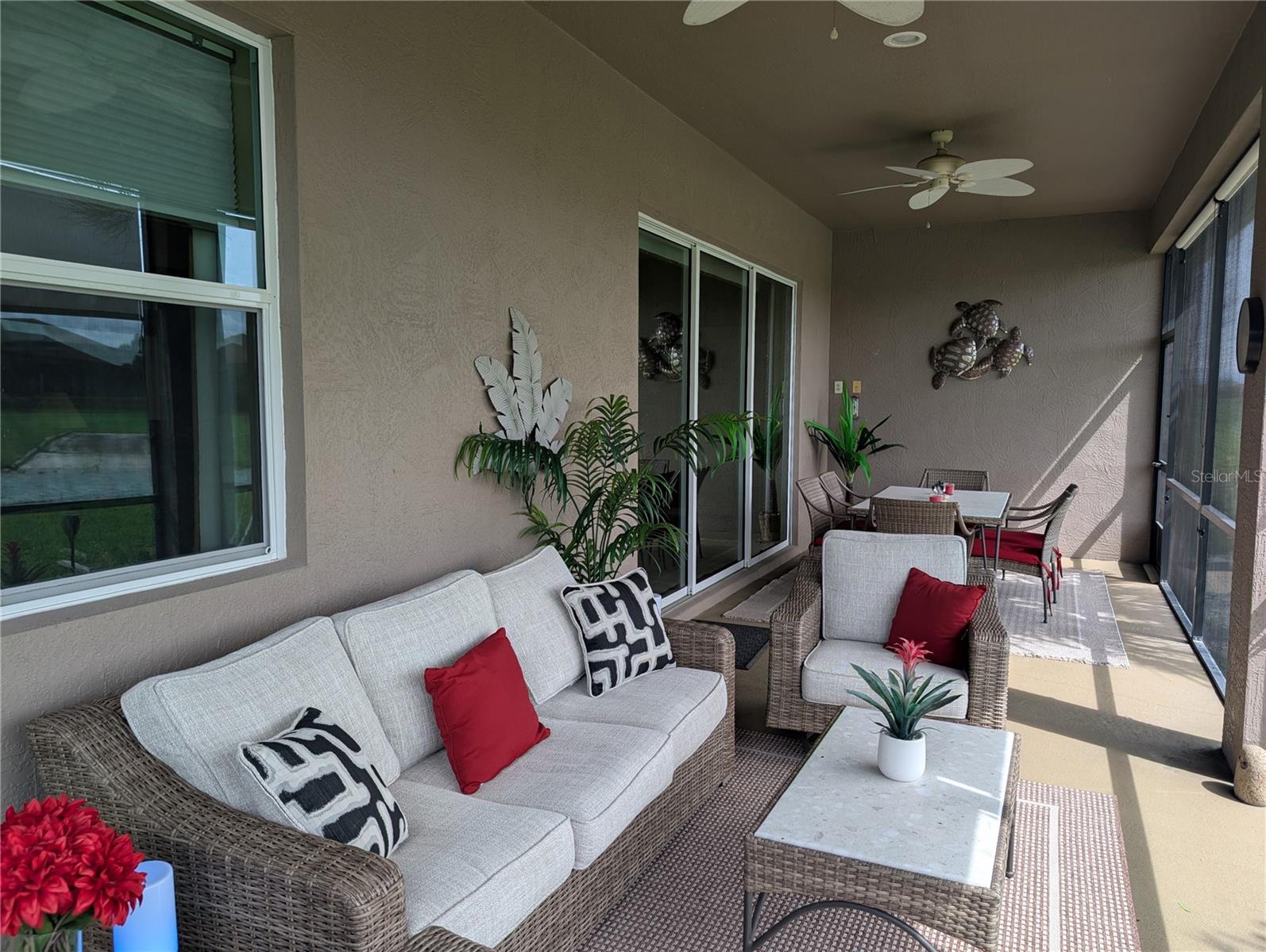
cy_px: 476
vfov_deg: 56.9
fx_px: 879
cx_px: 633
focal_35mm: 24
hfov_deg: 71.5
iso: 22
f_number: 1.68
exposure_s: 1/211
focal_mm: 6.9
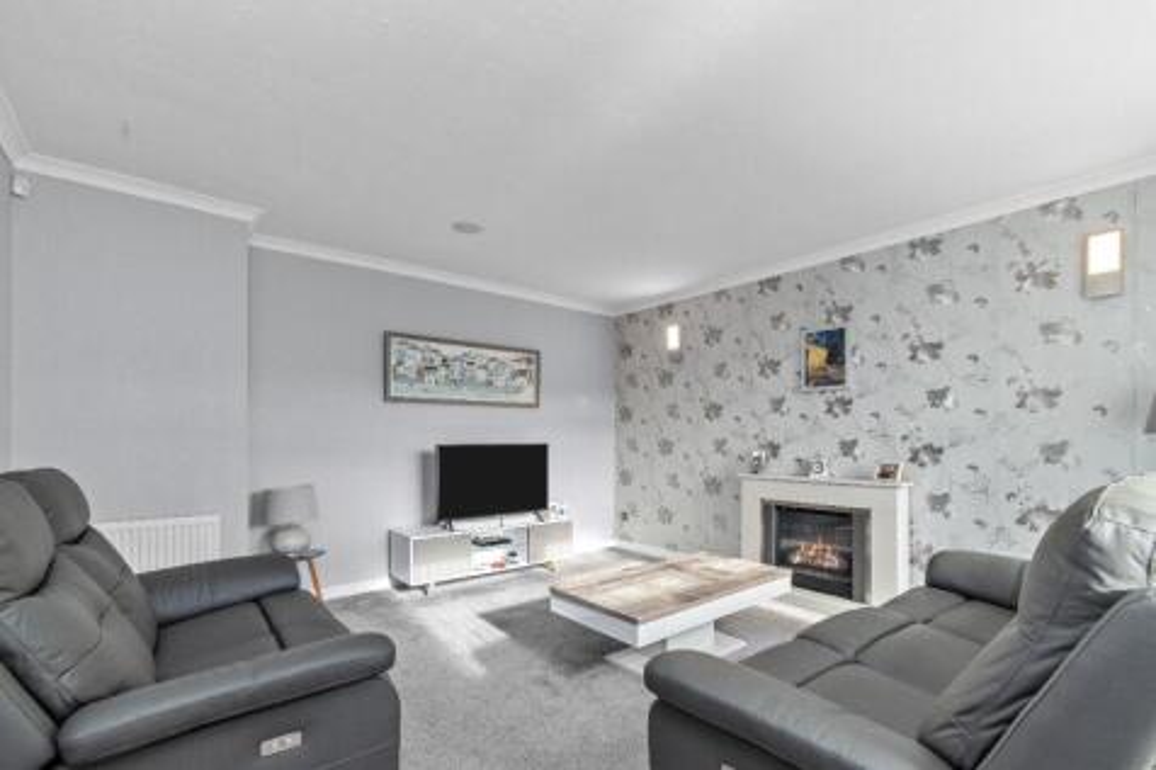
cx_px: 578
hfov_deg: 100.4
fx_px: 481
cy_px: 385
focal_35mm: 15
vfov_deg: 77.3
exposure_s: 1/15
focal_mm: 10
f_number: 8
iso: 320
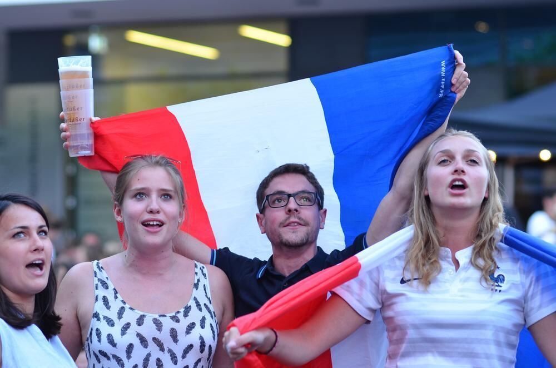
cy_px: 184
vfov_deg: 10.7
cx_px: 278
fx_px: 1965
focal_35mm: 128
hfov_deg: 16.1
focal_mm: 85
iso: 400
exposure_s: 1/200
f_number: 2.8
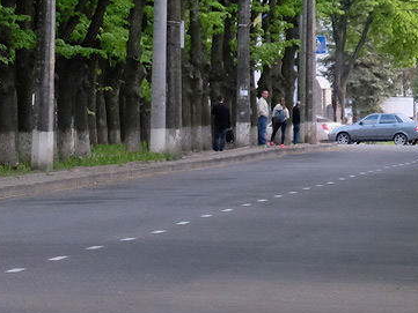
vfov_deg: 3.3
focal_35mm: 447
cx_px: -263
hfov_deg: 4.4
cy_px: -32
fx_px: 5399
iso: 3200
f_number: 7.1
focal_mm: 93.2
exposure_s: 1/500
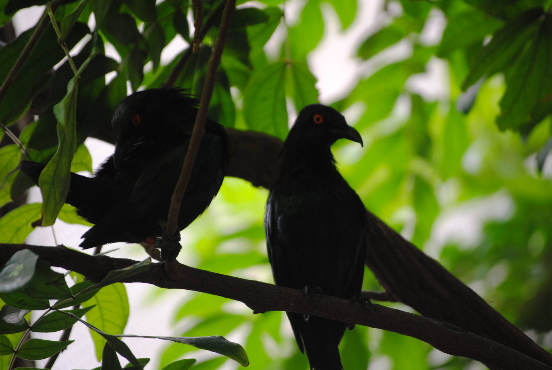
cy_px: 185
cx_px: 276
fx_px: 3454
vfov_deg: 6.1
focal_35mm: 225
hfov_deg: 9.1
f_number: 5
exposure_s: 1/125
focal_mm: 150
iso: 400
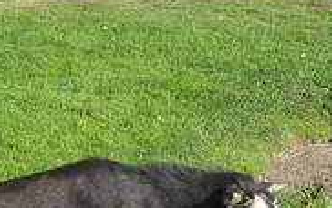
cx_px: 151
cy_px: 255
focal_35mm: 114
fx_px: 1032
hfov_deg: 18.3
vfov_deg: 11.3
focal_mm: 8.7
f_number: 3.9
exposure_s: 1/350
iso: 100
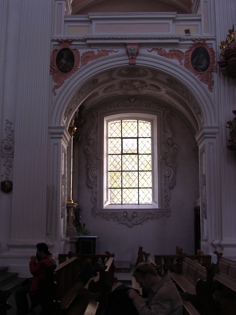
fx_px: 418
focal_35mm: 46
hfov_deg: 31.5
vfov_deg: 41.2
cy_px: 158
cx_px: 118
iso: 100
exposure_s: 1/27.2
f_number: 3
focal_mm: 7.1
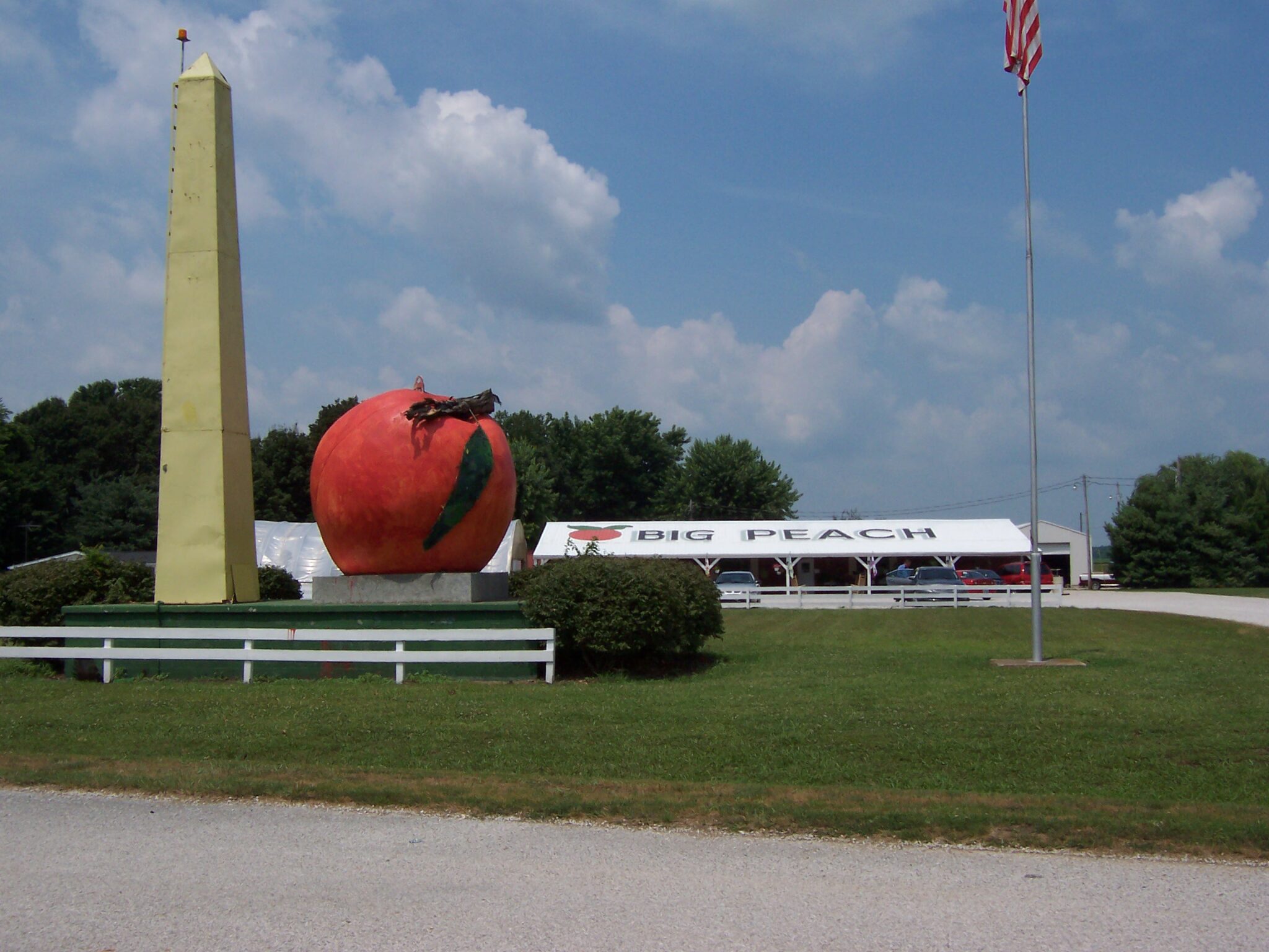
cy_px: 476
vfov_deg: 36.0
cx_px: 634
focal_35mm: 40
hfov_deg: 46.8
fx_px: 1466
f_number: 6.7
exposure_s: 1/1000
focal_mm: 6.7
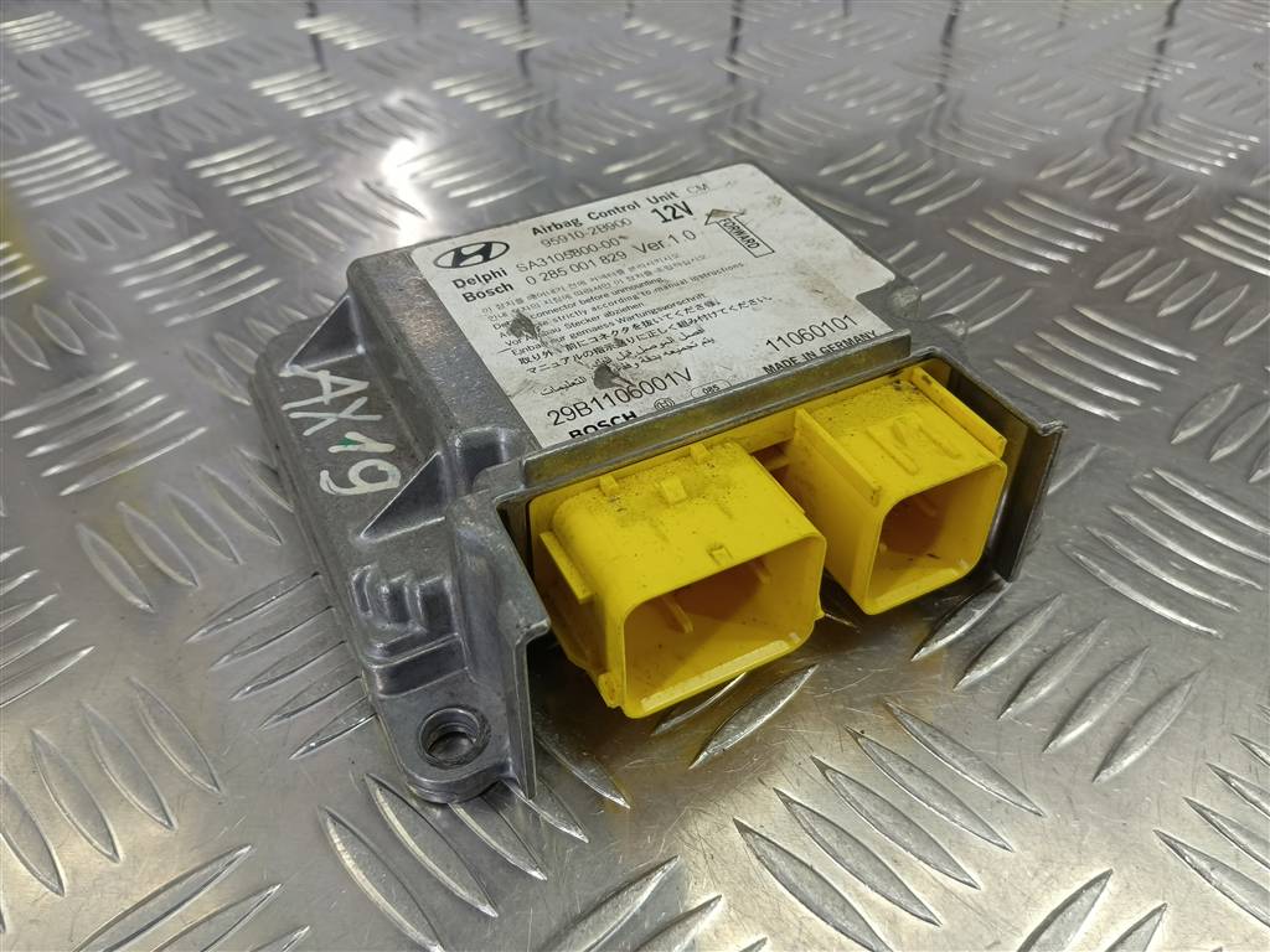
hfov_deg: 65.3
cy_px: 476
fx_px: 991
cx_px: 635
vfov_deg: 51.4
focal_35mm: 27
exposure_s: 1/50
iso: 94
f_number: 1.6
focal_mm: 4.11
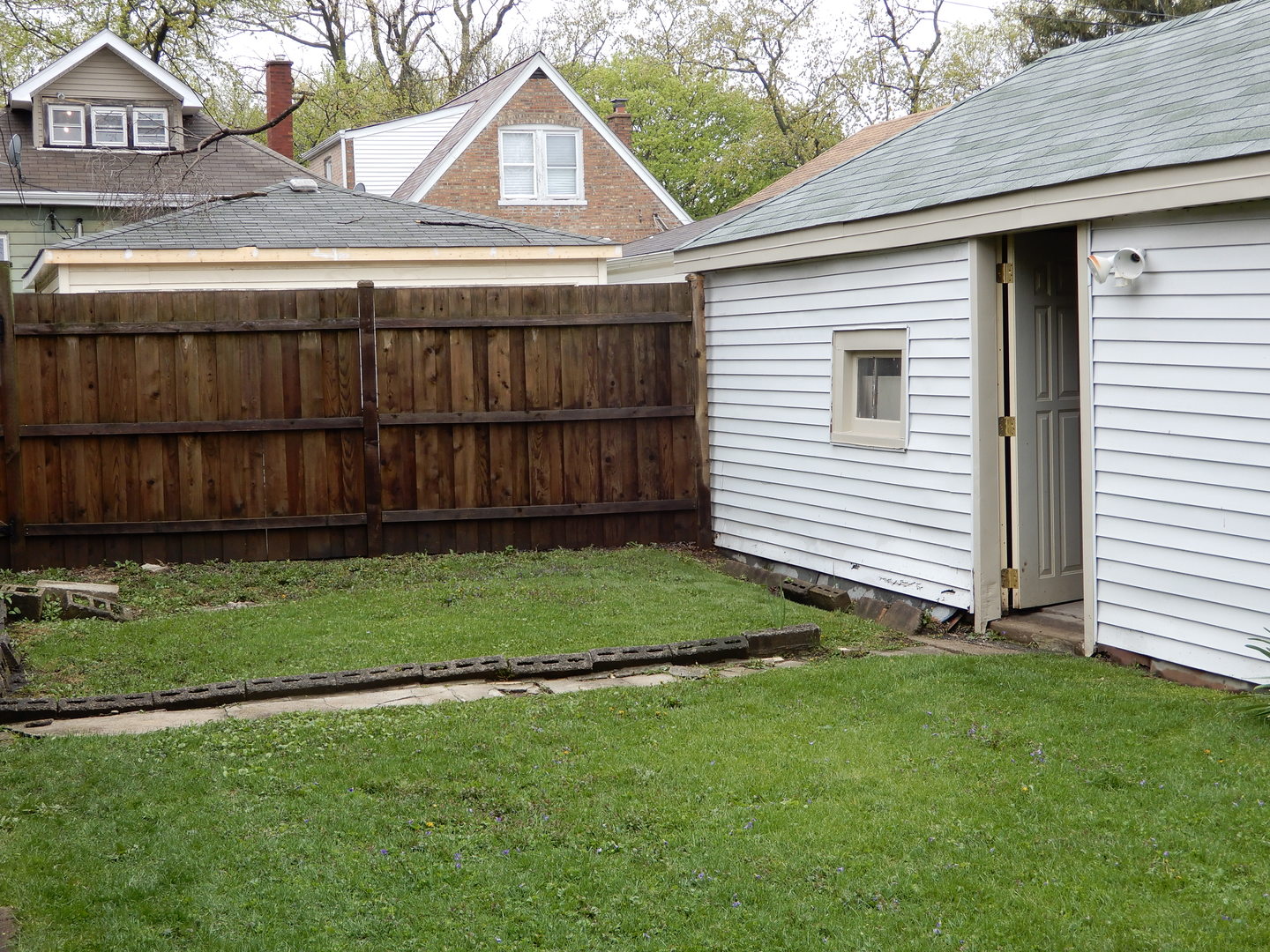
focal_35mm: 50
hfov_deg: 38.2
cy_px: 476
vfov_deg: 29.1
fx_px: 1834
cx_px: 635
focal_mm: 8.9
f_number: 4
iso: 80
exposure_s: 1/80
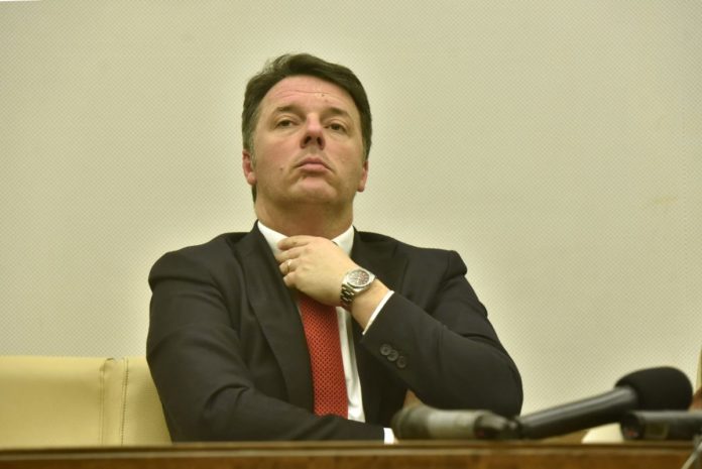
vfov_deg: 9.2
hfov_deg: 13.7
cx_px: 351
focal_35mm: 150
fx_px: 2927
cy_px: 234
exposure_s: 1/160
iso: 2500
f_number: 5.6
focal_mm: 150
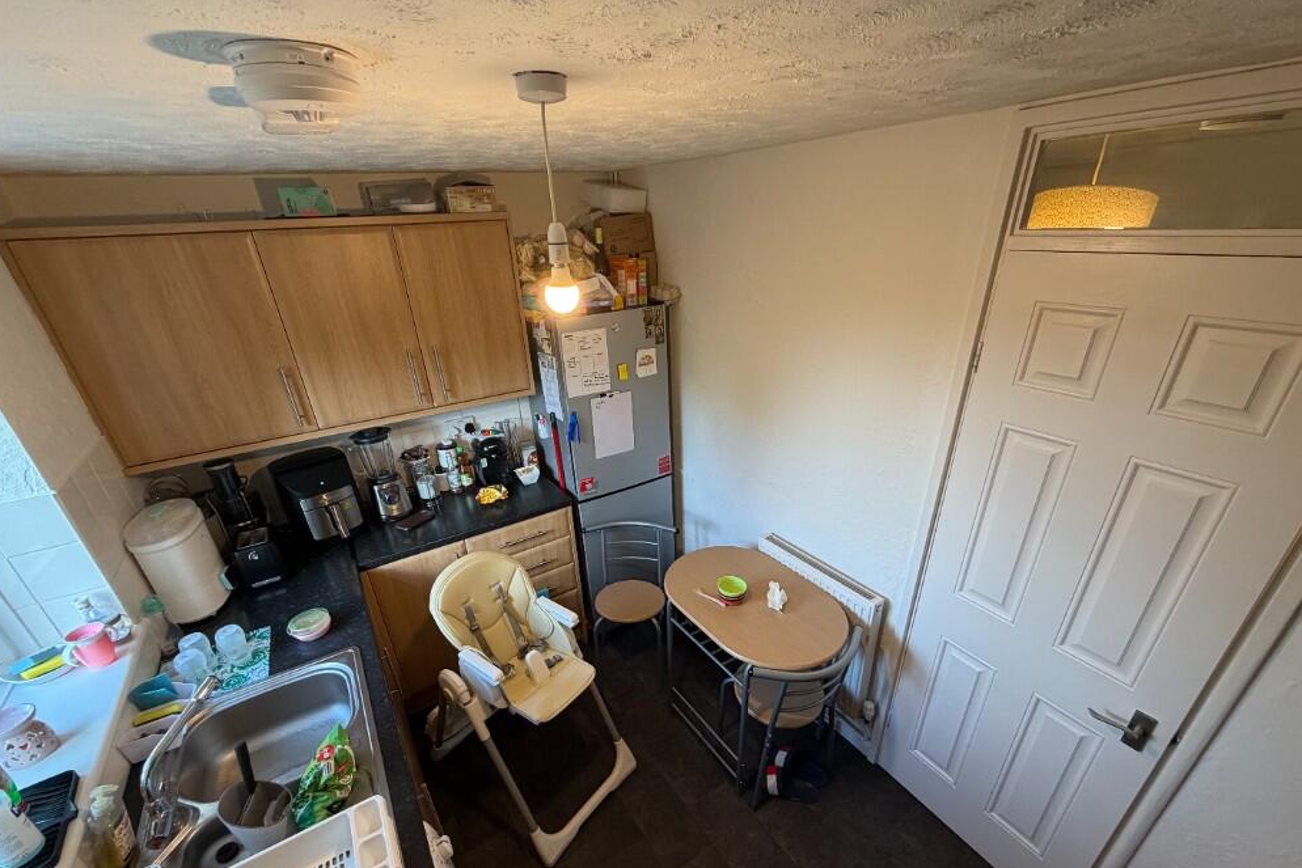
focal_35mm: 15
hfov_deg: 100.4
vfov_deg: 76.9
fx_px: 543
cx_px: 654
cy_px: 499
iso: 250
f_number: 2.2
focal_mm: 2.22
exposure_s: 1/100
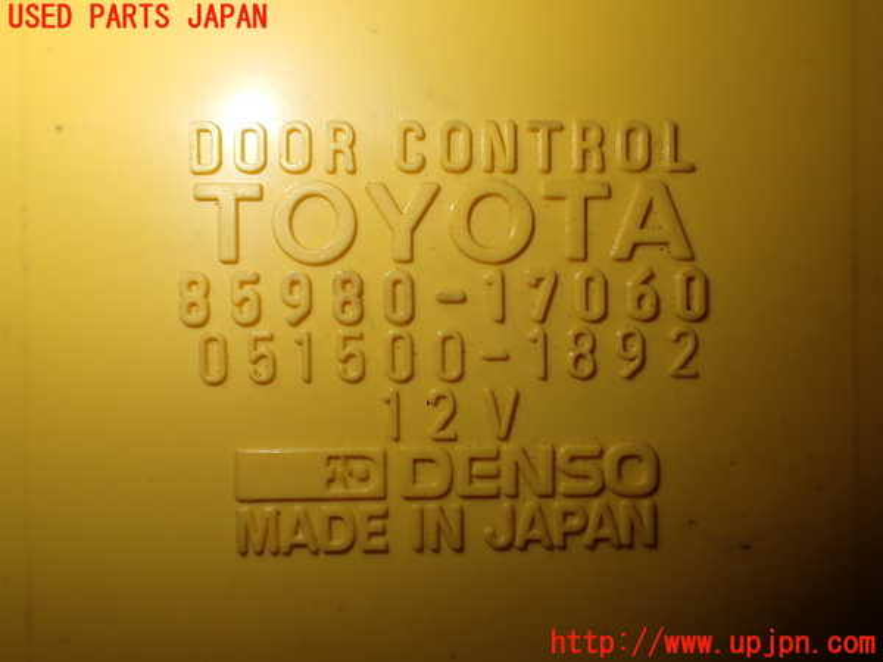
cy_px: 331
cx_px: 442
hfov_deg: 60.0
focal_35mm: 30
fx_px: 765
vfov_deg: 46.8
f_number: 3.2
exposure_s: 1/160
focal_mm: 5.4
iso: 100
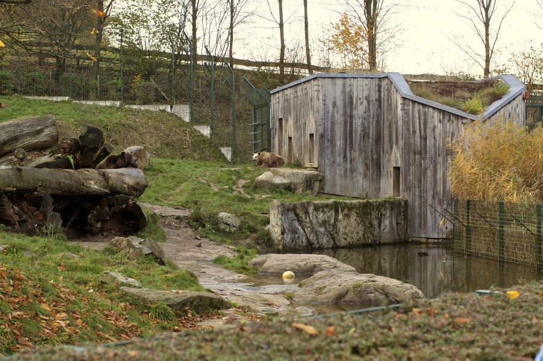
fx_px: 1130
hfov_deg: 27.0
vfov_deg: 18.1
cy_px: 180
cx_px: 272
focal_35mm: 75
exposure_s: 1/250
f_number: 4
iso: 400
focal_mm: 50
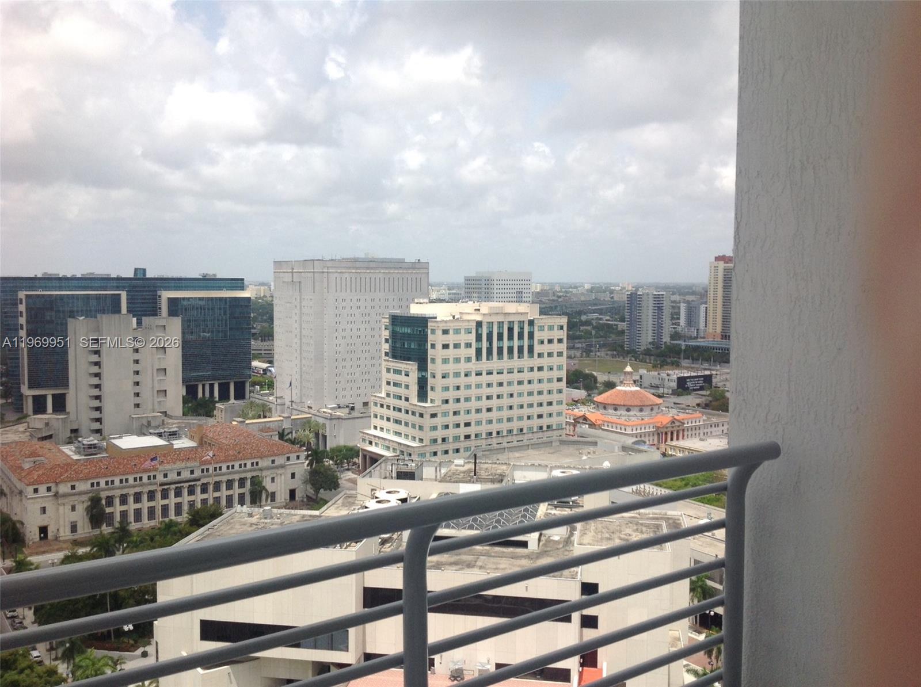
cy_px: 344
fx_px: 930
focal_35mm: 35
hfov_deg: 52.7
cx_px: 460
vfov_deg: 40.6
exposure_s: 1/2747
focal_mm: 4.28
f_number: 2.4
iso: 64
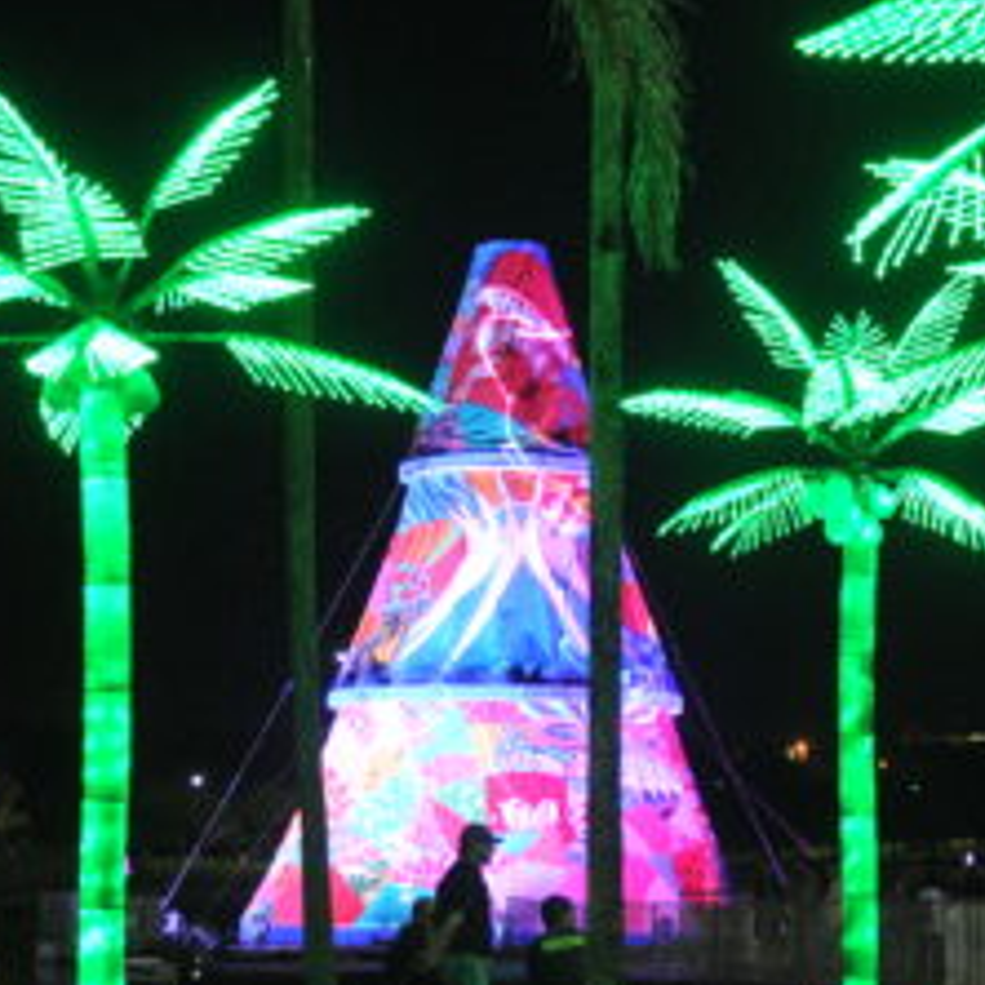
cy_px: 621
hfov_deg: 19.7
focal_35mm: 88
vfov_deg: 19.7
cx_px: 577
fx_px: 2833
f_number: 2.8
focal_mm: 20
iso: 1000
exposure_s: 1/30
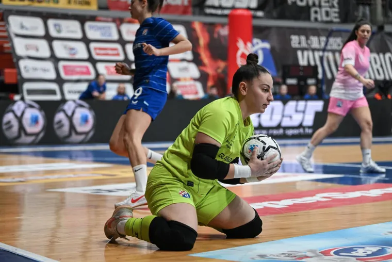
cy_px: 131
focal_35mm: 82
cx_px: 196
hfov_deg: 24.7
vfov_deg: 16.7
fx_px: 894
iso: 2500
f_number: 2.8
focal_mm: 82
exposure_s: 1/1600
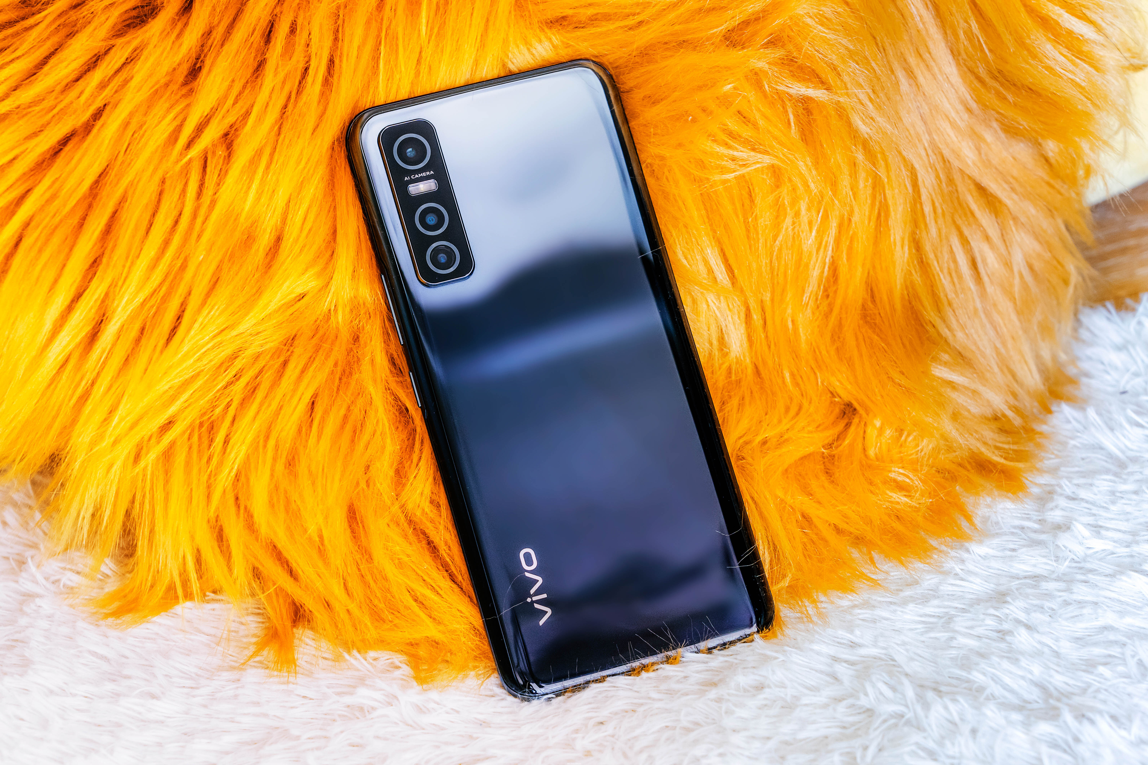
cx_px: 574
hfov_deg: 19.5
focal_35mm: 105
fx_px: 3348
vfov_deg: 13.0
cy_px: 382
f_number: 8
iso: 1000
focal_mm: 105
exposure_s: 1/60
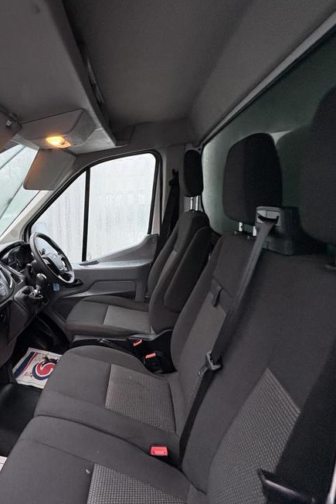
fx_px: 280
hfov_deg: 56.4
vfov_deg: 84.0
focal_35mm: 20
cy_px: 256
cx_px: 56
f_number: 2.2
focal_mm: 2.22
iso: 200
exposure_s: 1/99
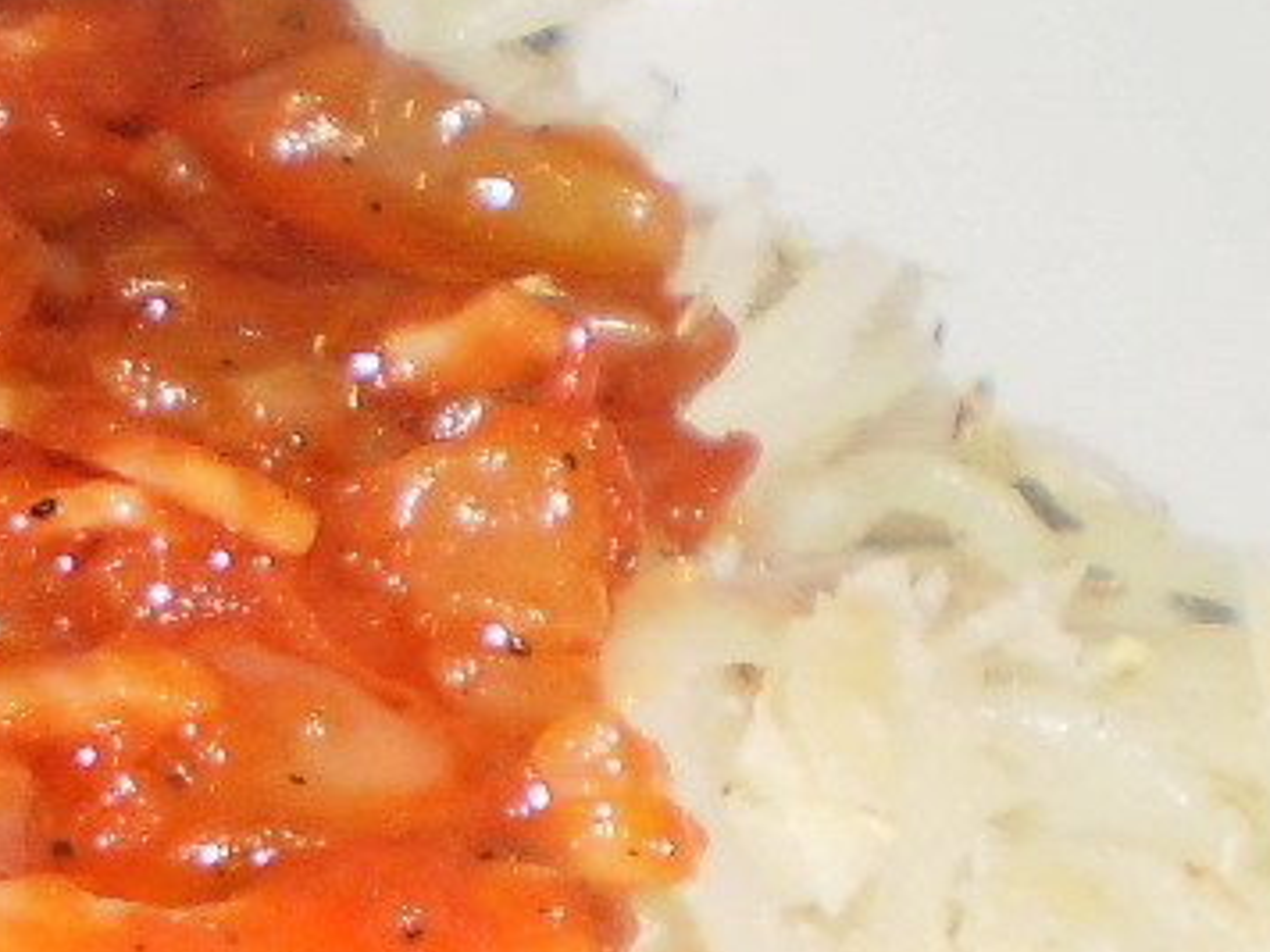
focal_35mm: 162
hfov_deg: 11.7
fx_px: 5943
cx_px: -560
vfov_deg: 9.1
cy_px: 952
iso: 125
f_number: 3.1
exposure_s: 1/30
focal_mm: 6.3
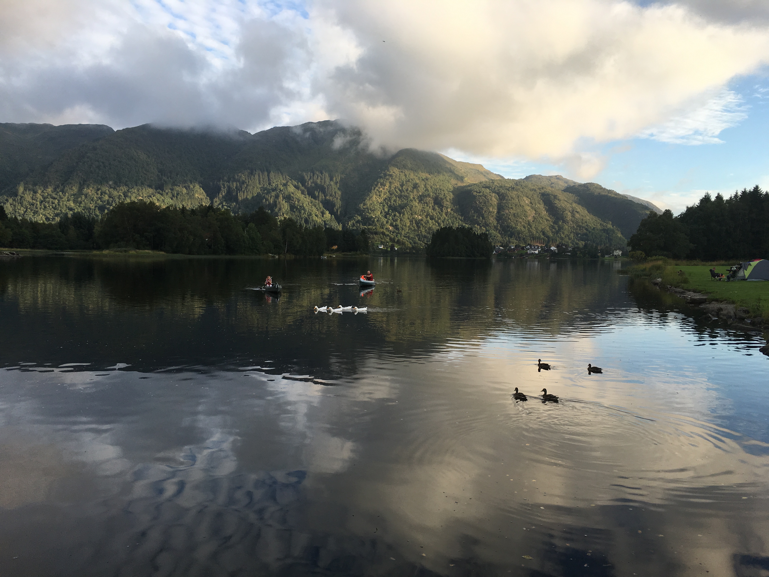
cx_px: 384
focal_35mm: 29
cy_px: 288
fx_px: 644
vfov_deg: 48.2
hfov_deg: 61.7
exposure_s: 1/615
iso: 25
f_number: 2.2
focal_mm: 4.15
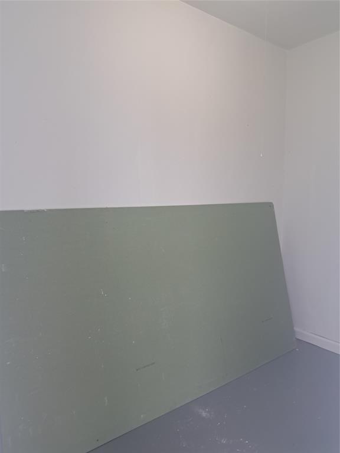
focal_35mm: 24
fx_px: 314
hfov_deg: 56.8
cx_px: 170
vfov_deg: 71.6
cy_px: 226
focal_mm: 5.23
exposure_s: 1/60
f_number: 1.8
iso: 100
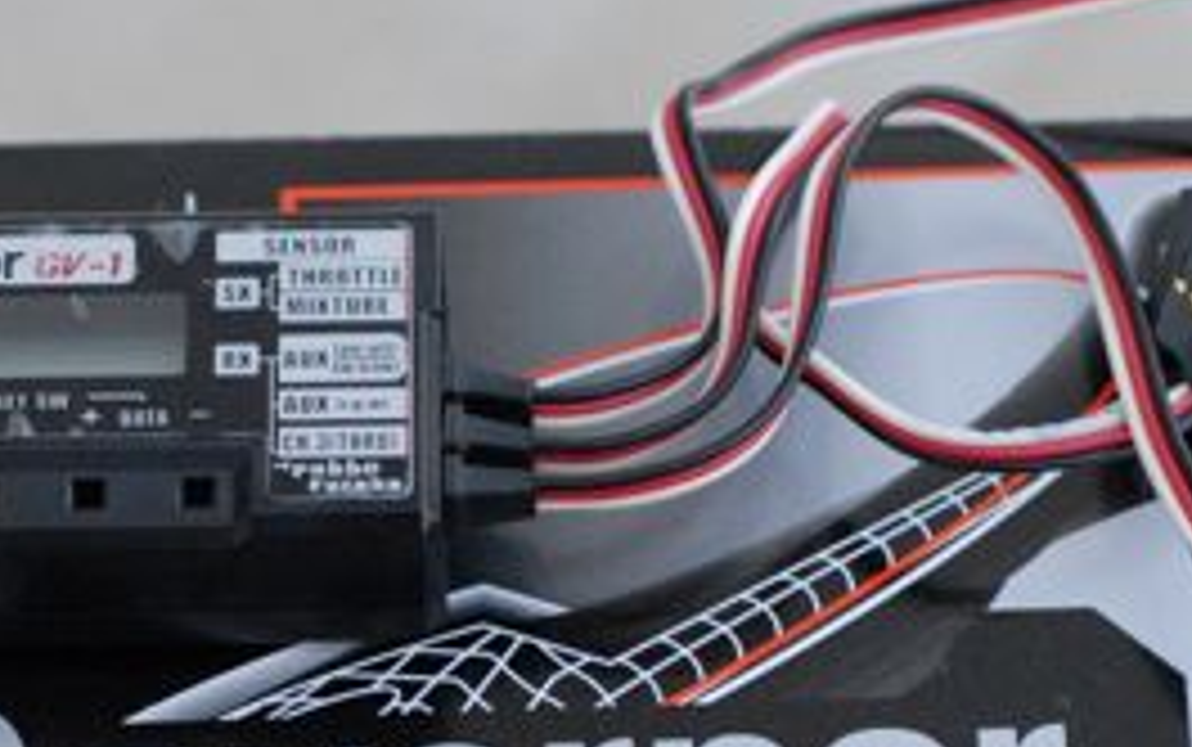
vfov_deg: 4.7
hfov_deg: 7.6
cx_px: 558
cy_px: 900
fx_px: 9004
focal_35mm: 277
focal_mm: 60
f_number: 4.8
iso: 800
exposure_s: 1/250
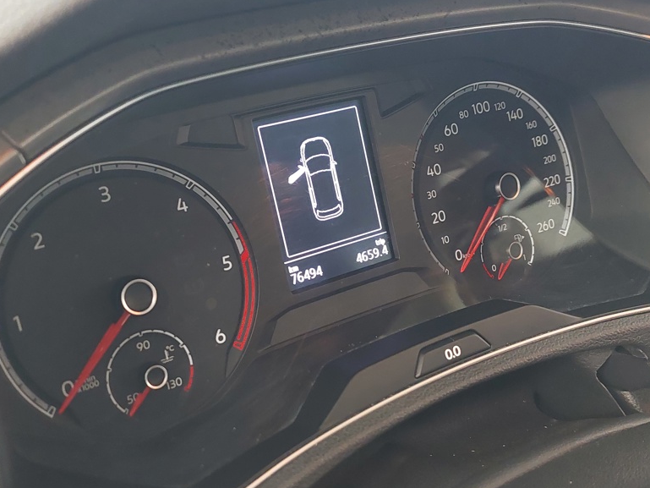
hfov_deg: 67.3
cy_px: 250
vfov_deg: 53.1
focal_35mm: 26
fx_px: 488
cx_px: 320
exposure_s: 1/15
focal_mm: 5.23
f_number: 1.8
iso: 640
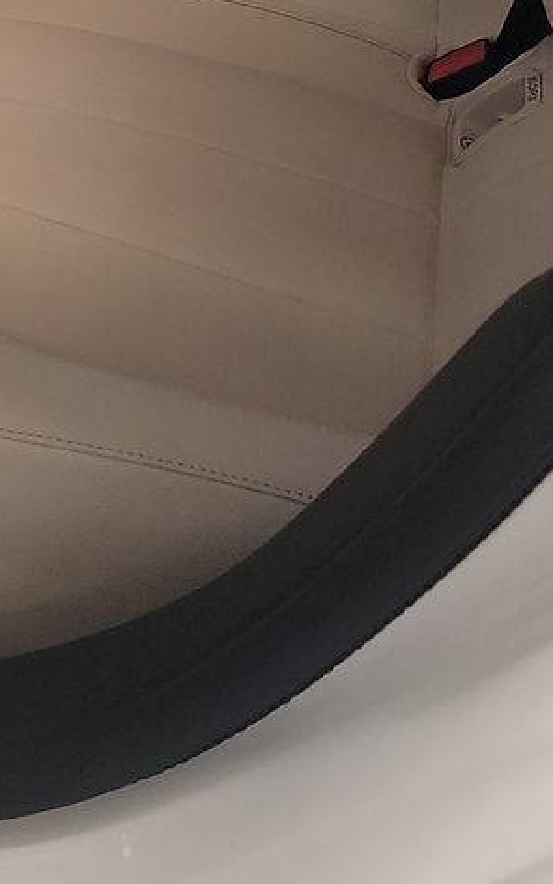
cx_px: -204
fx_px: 2072
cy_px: -187
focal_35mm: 86
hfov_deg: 14.4
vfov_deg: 22.2
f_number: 1.8
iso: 357
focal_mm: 6.7
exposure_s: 1/59
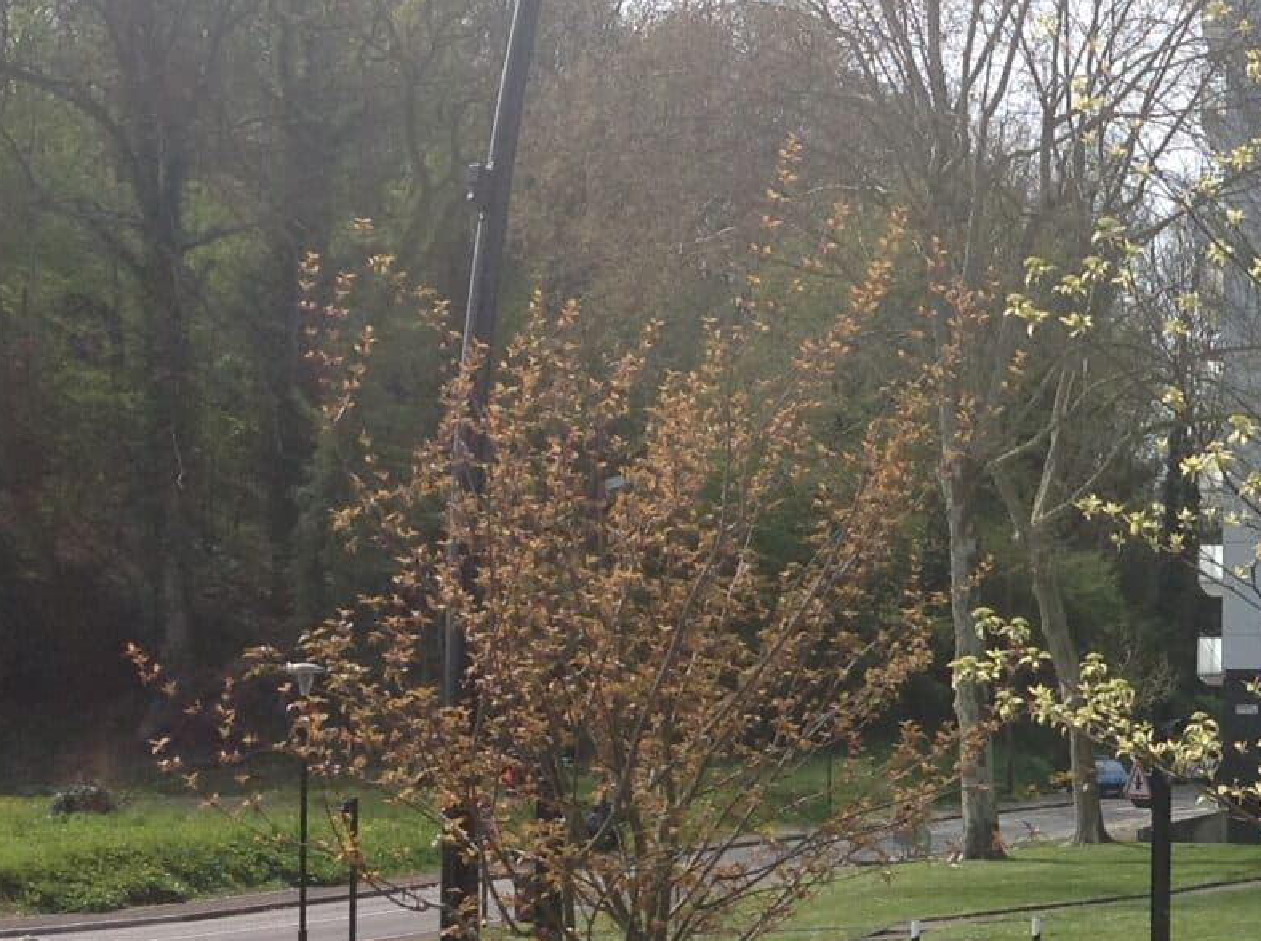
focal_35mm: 91
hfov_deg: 20.3
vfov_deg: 15.9
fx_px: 3309
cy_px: 941
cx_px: 1475
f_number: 2.4
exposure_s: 1/1439
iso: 50
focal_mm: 4.28
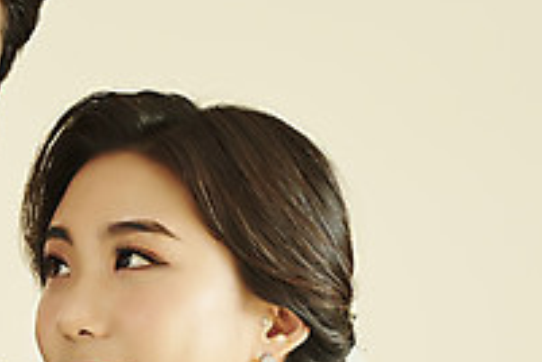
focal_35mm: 253
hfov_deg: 8.1
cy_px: 419
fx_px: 3809
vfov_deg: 5.4
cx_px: -47
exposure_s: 1/125
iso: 250
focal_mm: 85
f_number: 4
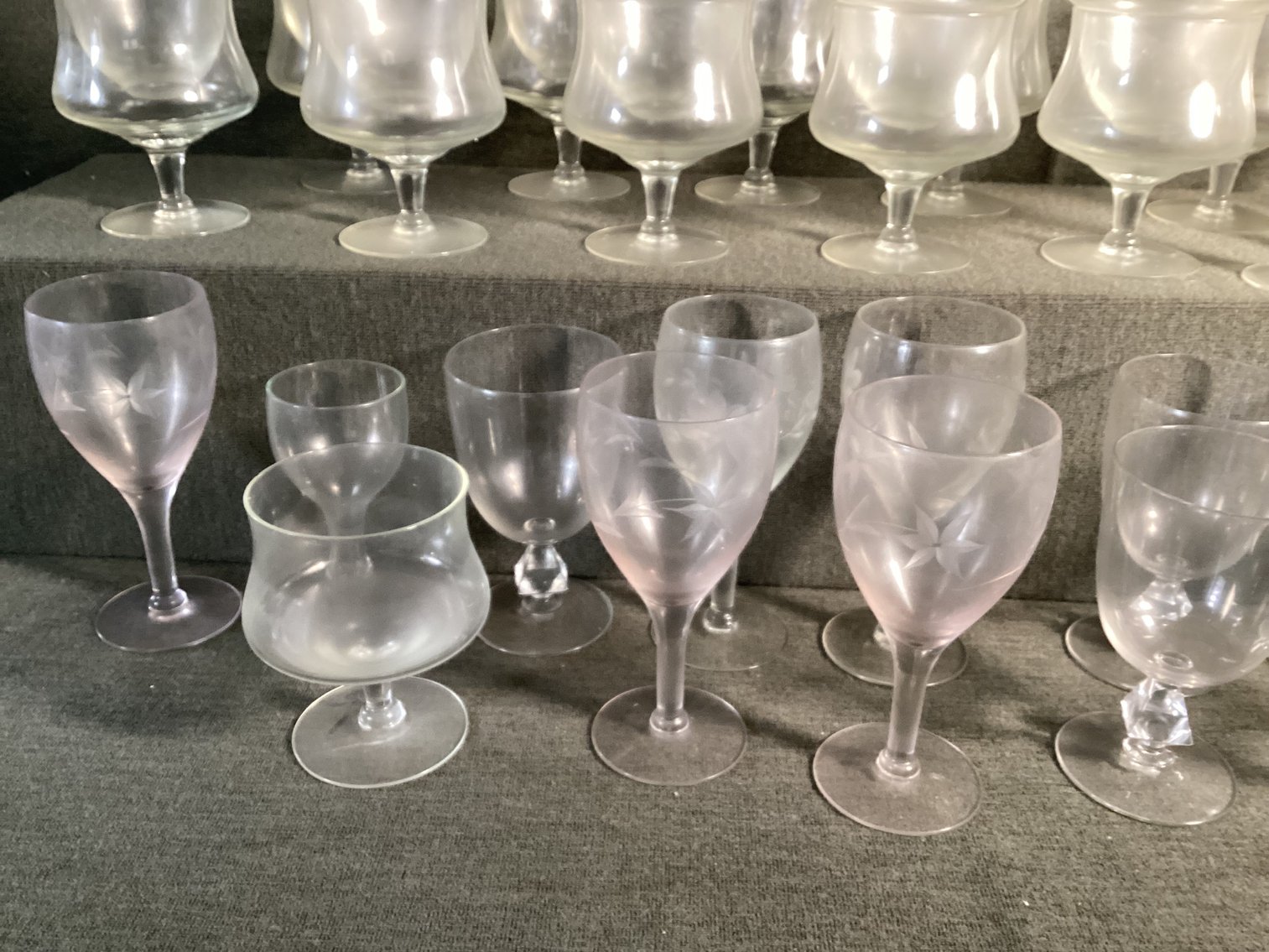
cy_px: 476
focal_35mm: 31
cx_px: 634
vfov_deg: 45.4
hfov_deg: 58.3
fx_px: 1137
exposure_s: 1/33
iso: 250
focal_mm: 3.3
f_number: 2.4
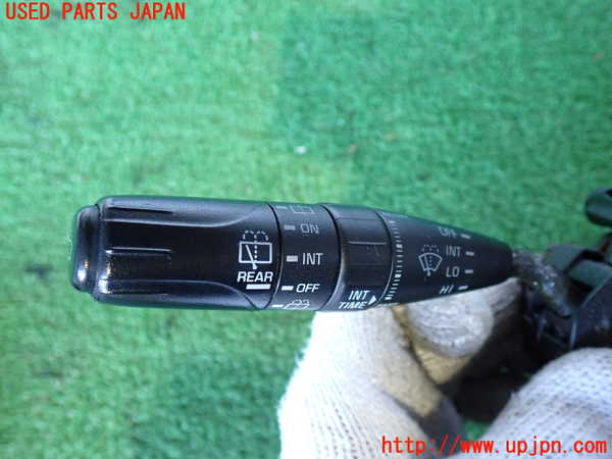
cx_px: 306
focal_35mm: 32
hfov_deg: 56.8
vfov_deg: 44.2
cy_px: 230
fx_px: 566
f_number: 2.4
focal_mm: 5.79
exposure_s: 1/30
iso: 400
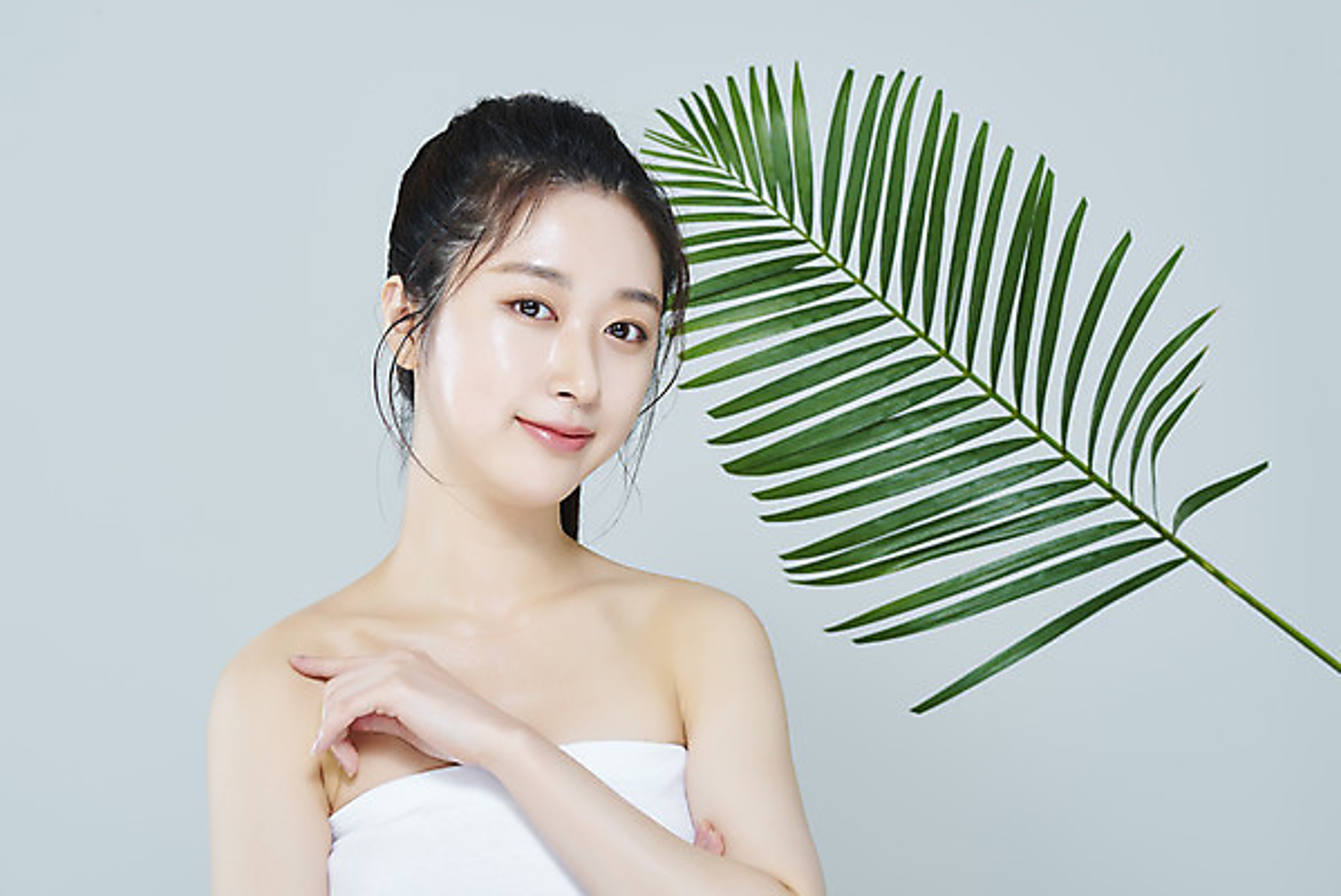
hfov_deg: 19.4
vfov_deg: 13.1
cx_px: 670
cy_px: 448
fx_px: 3913
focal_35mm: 105
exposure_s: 1/125
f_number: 11
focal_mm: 105
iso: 64
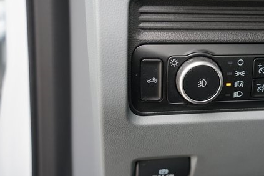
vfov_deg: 24.2
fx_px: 411
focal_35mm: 56
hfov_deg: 34.9
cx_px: 198
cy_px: 81
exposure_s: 1/60
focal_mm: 37
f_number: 4
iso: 250
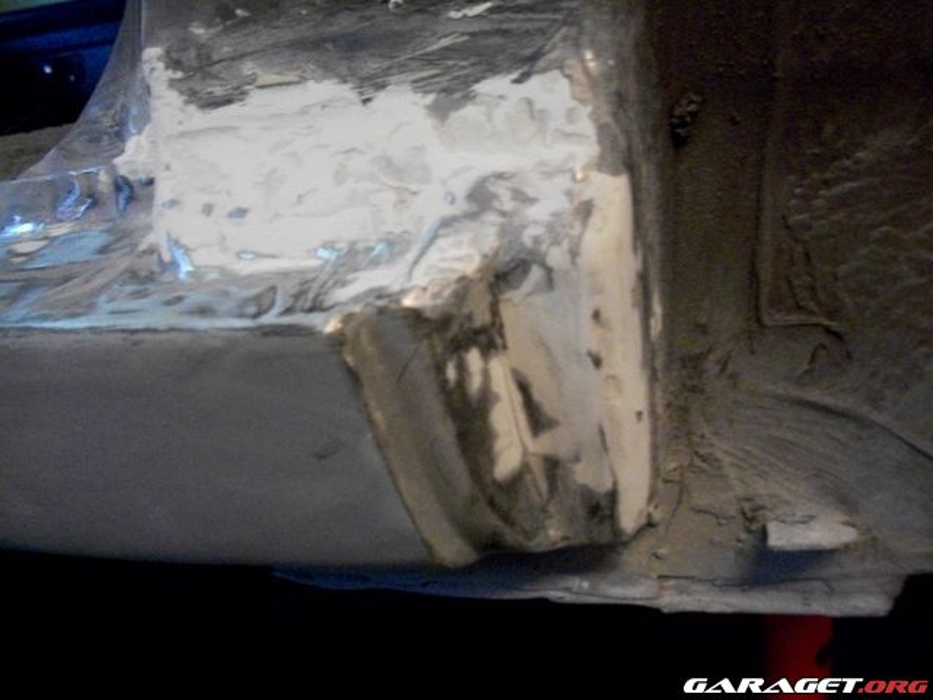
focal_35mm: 35
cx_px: 466
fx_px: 943
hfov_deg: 52.6
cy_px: 350
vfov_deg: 40.7
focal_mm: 6.3
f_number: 3.1
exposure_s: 1/20
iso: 800
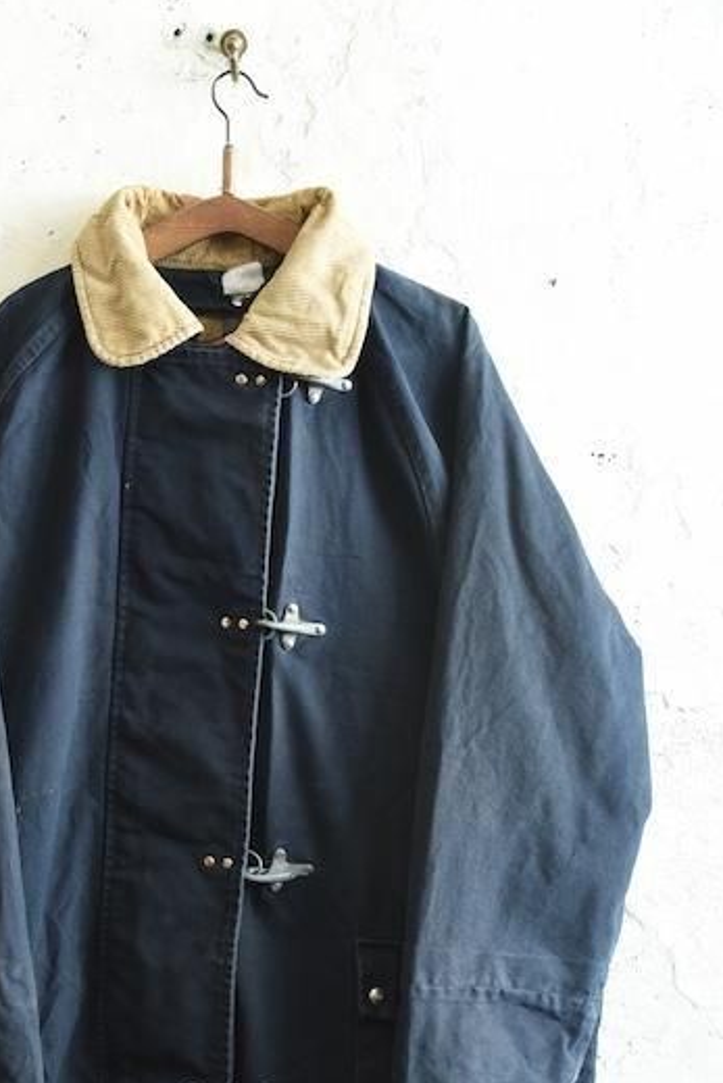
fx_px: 1656
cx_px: 215
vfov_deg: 35.6
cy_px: 773
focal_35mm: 55
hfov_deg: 24.5
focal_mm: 38
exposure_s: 1/80
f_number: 5.6
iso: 1000
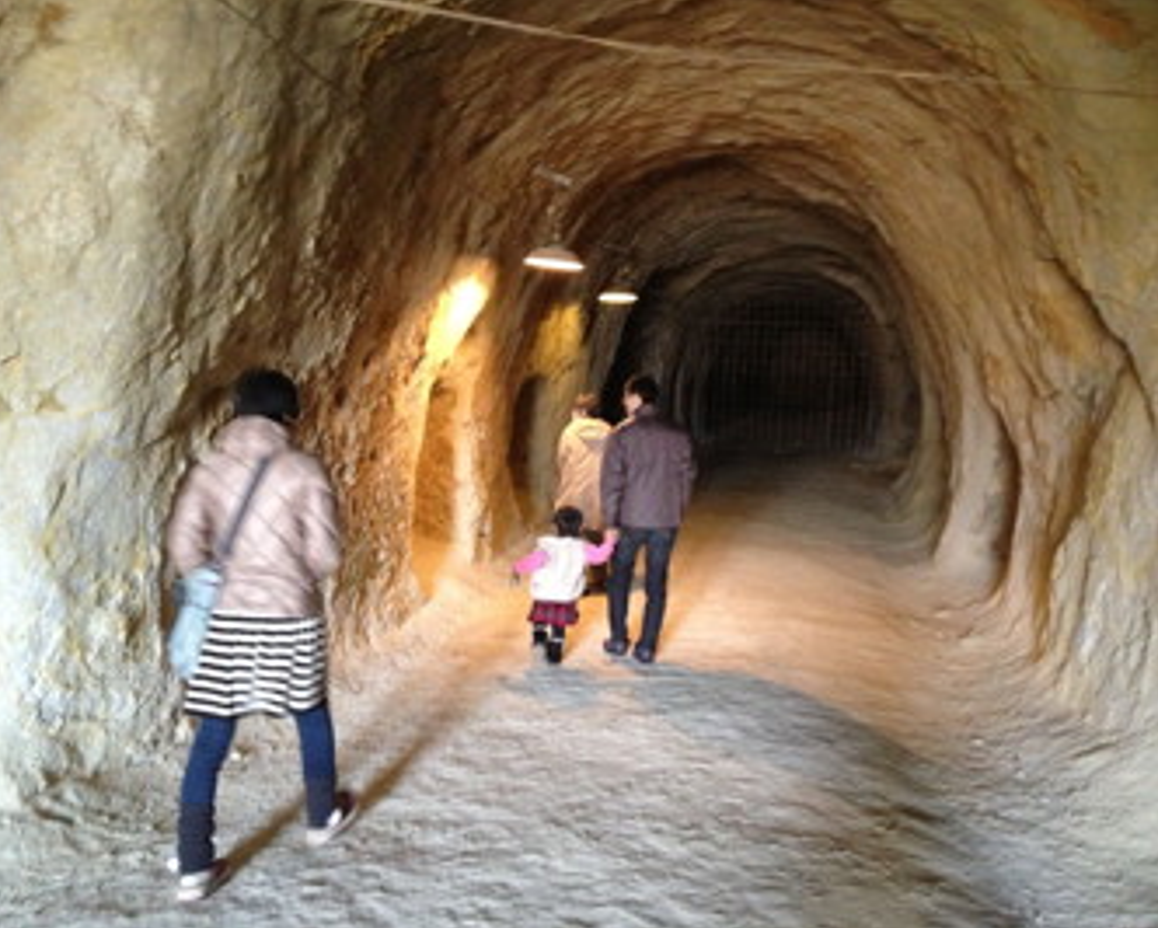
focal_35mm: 37
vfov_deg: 40.2
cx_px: 537
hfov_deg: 49.0
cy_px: 464
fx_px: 1269
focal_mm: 4.28
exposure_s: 1/15
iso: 400
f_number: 2.4
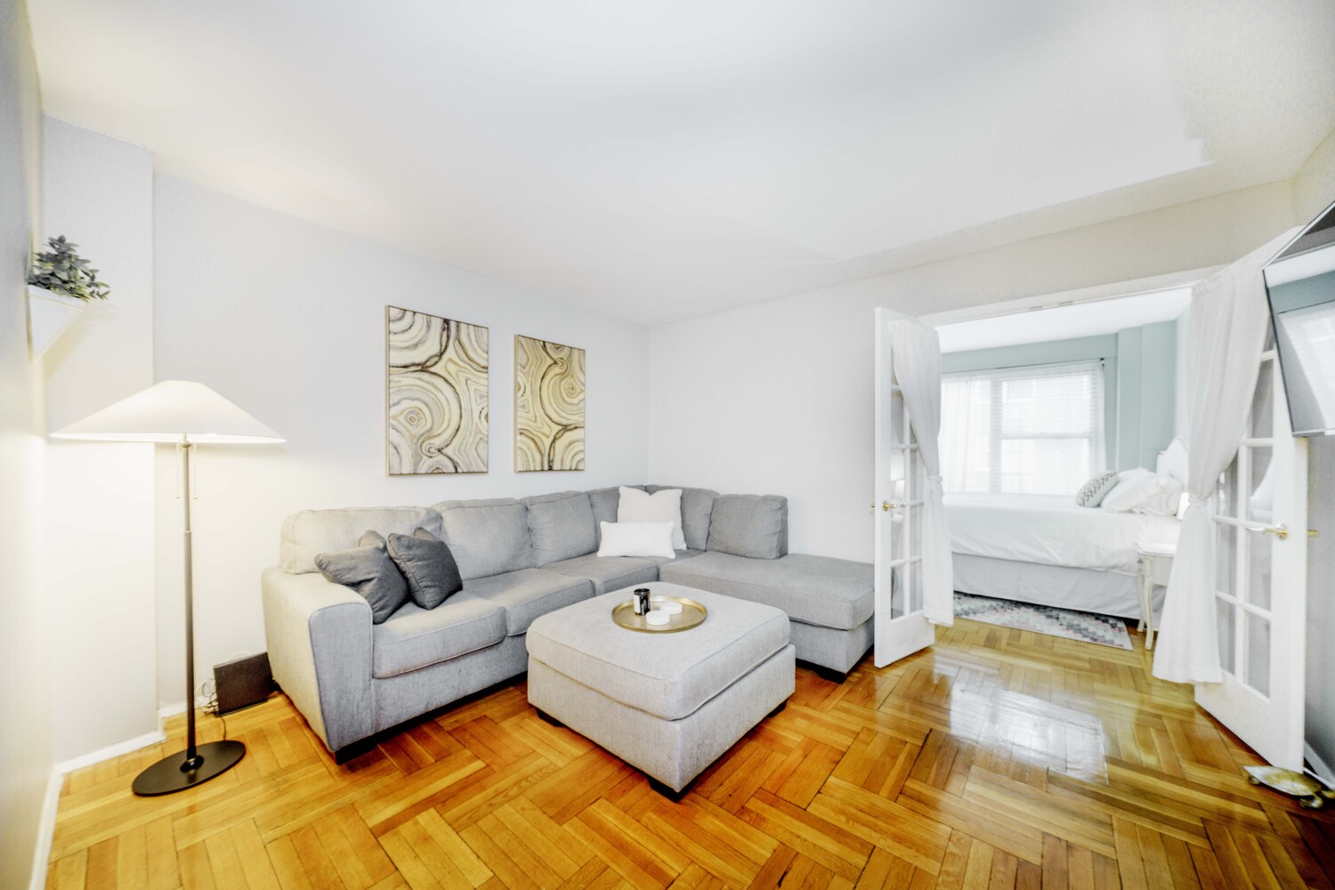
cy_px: 445
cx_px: 668
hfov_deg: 112.6
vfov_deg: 90.0
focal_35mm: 12
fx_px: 445
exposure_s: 1/3
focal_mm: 12
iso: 320
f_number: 9
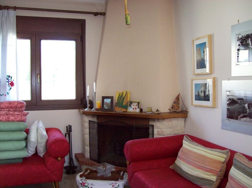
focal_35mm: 36
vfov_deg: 39.6
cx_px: 126
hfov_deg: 51.4
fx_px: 262
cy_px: 94
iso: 200
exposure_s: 1/64
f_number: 2.7
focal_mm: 6
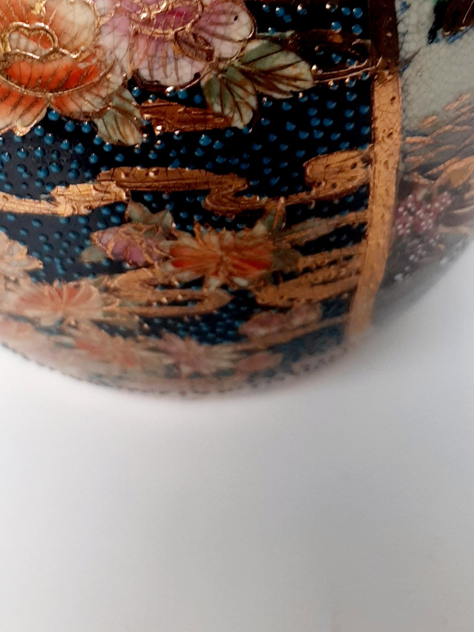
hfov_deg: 28.4
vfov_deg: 35.3
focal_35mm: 51
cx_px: 171
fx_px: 931
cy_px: 66
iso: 50
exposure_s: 1/50
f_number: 1.7
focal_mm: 3.93
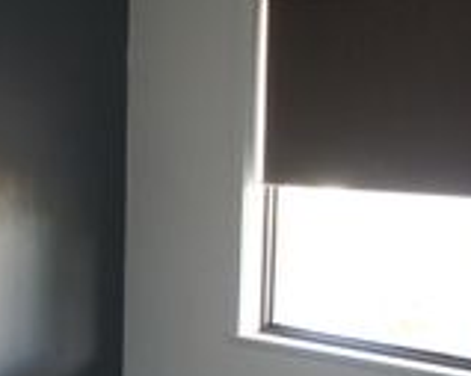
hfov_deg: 24.8
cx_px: 65
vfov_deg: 20.2
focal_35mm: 75
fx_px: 1045
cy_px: 309
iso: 1600
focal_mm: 18
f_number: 3.5
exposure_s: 1/60
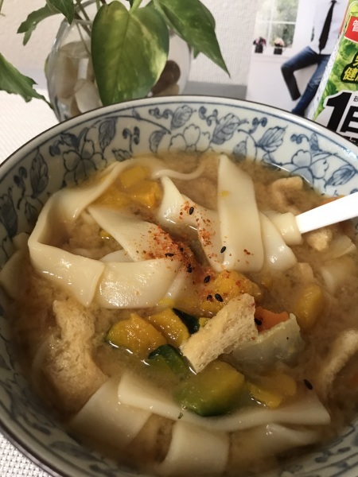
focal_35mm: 28
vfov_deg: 63.4
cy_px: 238
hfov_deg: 49.7
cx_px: 179
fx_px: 386
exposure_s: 1/17
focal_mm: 3.99
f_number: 1.8
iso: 64
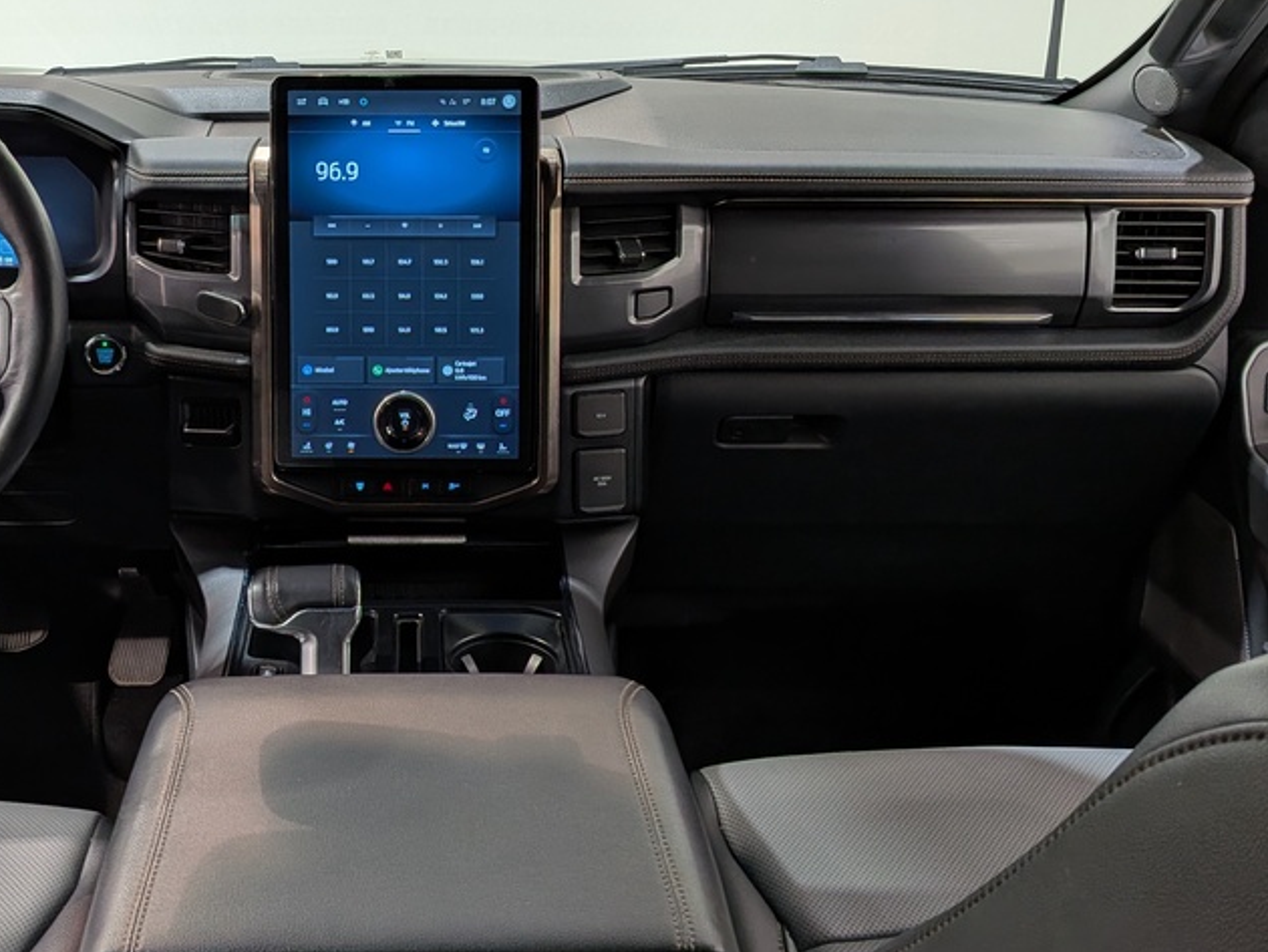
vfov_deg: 36.5
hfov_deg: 47.1
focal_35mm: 39
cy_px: 316
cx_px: 423
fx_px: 1429
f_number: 1.7
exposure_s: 1/25
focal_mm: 4.53
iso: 44
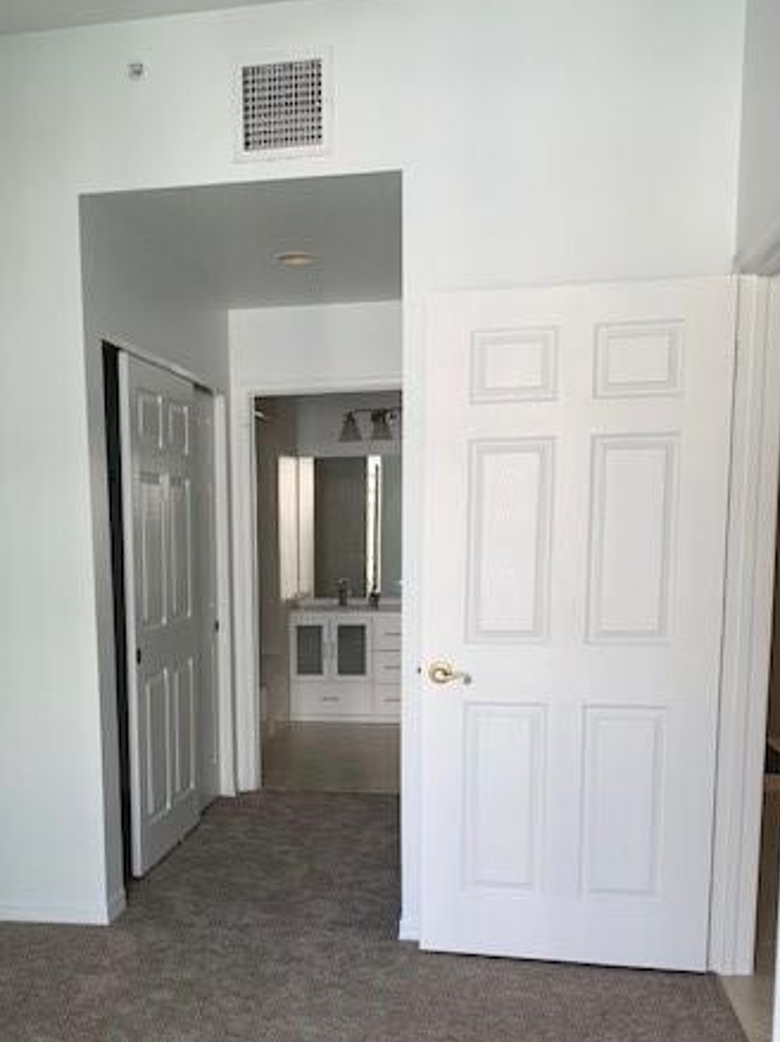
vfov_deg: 48.0
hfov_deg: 37.2
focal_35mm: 38
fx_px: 1143
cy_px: 711
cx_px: 247
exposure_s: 1/122
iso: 50
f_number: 1.8
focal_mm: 4.25
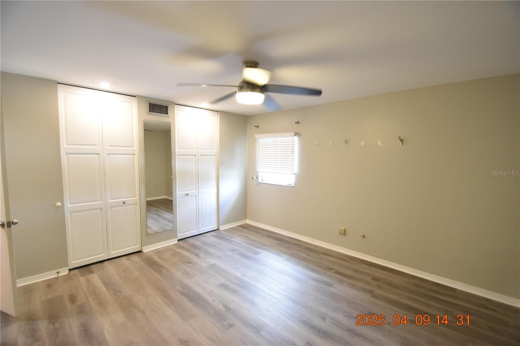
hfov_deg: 100.4
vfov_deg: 77.3
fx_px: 217
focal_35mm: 15
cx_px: 260
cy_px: 173
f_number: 3.5
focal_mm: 10
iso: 800
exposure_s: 1/30
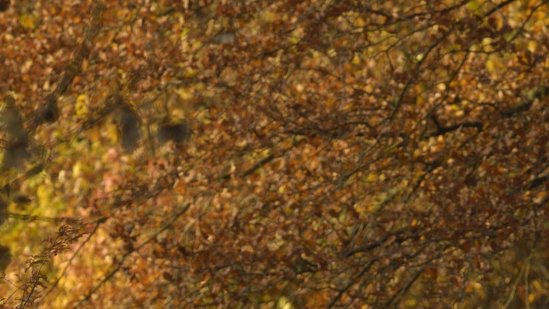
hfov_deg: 3.6
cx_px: 286
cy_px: 598
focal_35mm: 600
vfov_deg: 2.0
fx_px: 8738
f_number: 4.5
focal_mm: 175
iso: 100
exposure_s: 1/160
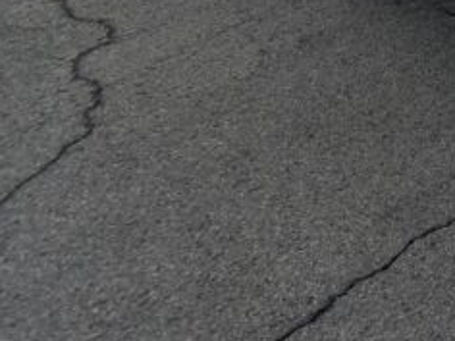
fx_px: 1485
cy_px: -301
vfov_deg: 11.9
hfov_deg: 15.1
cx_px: 816
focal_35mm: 113
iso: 50
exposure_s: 1/2994
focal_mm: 5.7
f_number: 1.5
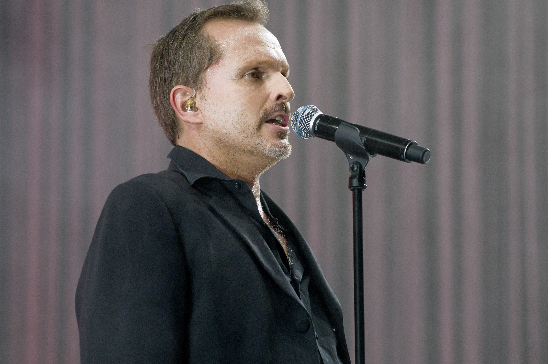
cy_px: 177
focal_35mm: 313
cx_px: 263
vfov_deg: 4.4
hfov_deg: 6.6
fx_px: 4759
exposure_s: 1/400
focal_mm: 200
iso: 1600
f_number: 5.6
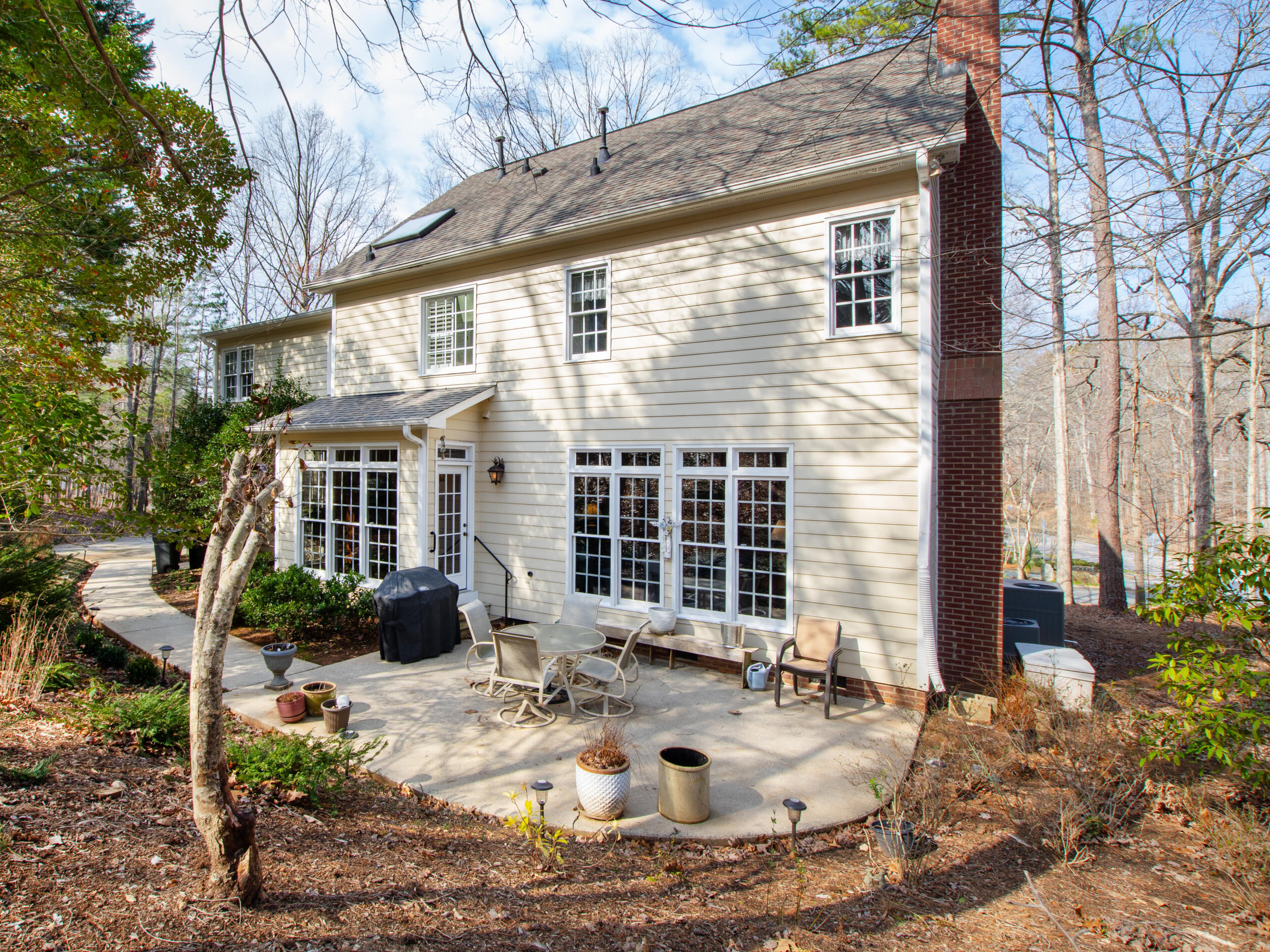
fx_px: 624
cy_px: 454
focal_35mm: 17
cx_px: 542
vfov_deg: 74.7
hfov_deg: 90.4
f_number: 8
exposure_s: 1/50
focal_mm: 10
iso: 100
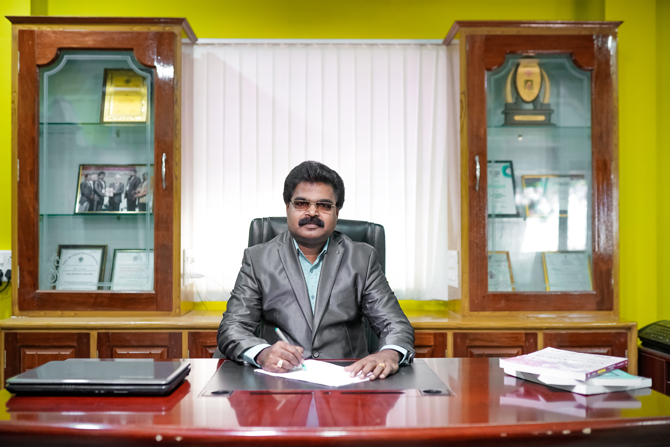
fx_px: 651
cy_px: 224
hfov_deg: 54.4
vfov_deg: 37.9
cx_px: 335
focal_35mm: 35
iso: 1600
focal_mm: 35
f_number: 2
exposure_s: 1/320
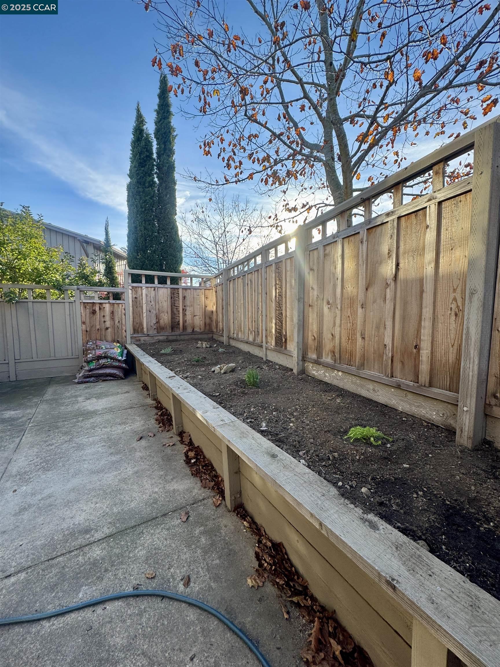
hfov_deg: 85.7
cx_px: 250
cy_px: 334
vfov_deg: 102.1
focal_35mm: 14
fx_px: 270
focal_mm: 2.22
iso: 40
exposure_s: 1/308
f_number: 2.2
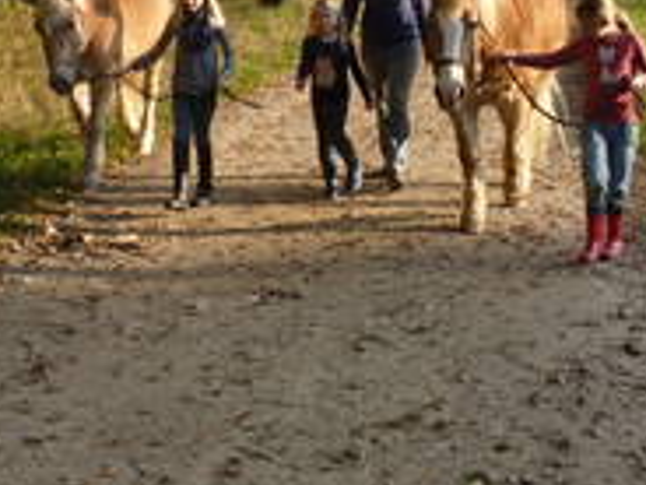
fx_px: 1418
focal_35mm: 76
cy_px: 39
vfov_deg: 19.0
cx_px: 393
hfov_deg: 25.6
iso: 80
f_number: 4
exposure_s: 1/125
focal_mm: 6.2
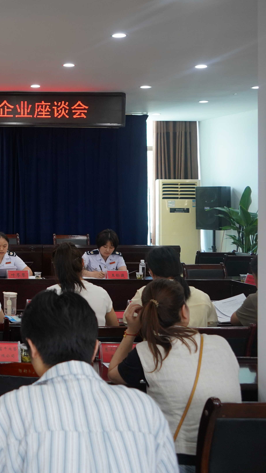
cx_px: -151
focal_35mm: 54
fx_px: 677
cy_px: 184
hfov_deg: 19.1
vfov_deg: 38.3
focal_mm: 28
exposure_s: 1/160
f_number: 4
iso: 1250
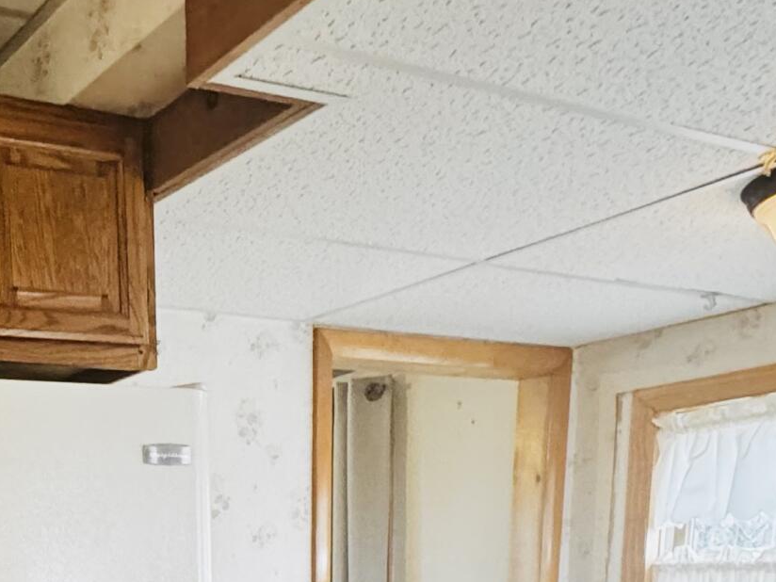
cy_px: 839
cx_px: 23
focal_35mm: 51
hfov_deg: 34.5
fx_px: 1143
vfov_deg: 23.6
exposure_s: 1/60
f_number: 2.2
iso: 400
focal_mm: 2.22
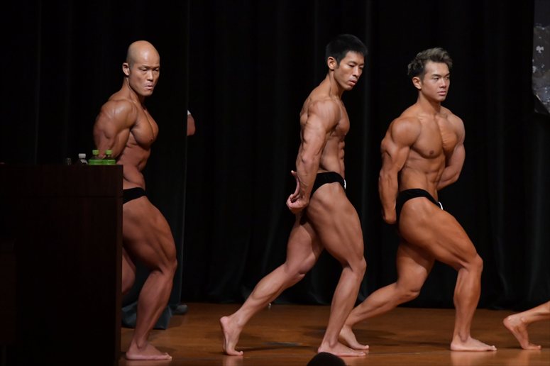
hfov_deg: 6.9
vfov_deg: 4.6
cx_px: 275
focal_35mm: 300
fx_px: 4581
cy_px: 183
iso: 5000
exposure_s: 1/400
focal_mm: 200
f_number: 5.6
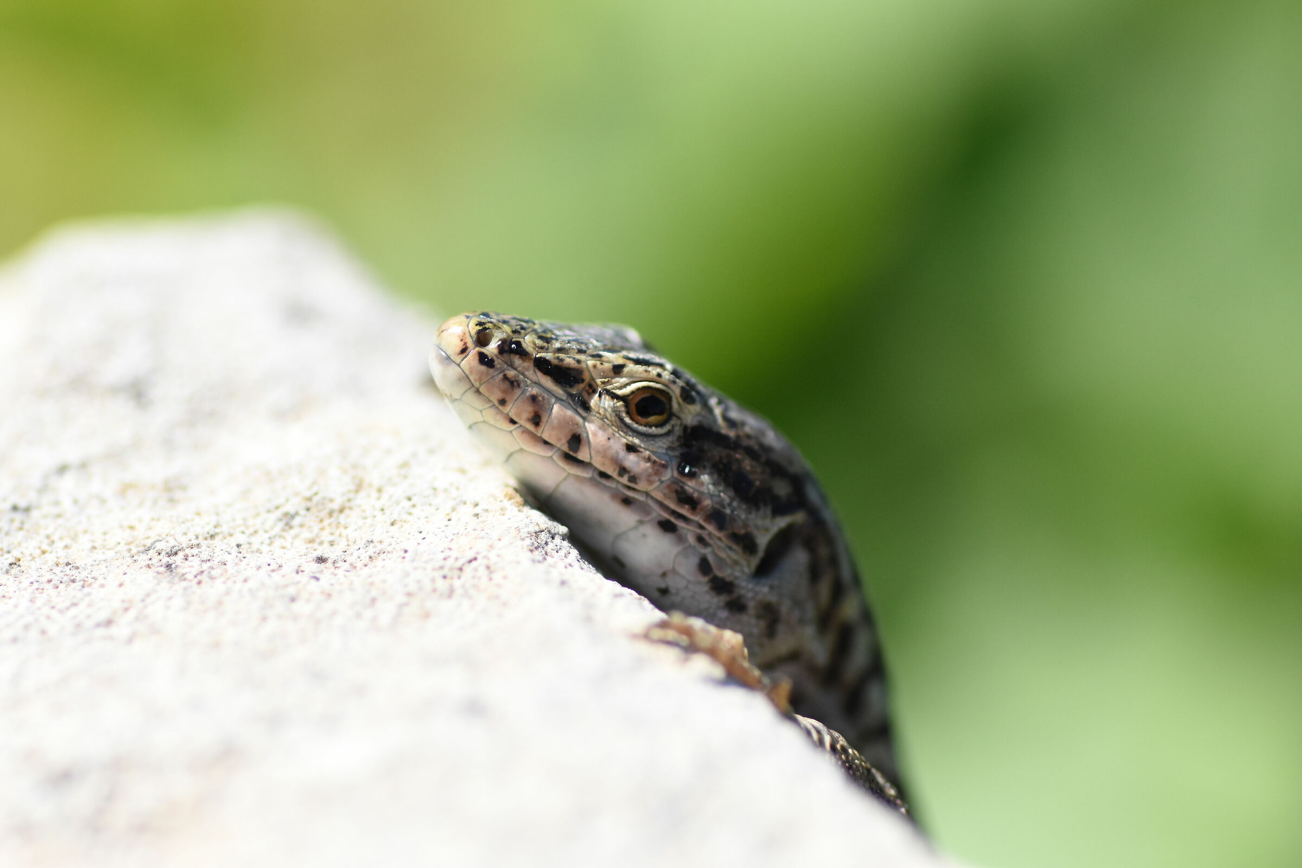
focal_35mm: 150
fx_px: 5425
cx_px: 651
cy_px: 434
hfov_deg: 13.7
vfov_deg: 9.1
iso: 1000
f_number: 4.8
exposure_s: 1/8000
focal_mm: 100
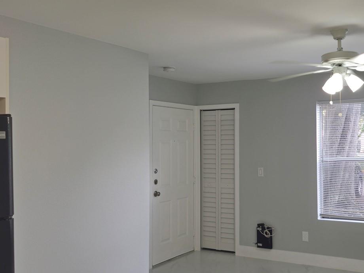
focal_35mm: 40
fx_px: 421
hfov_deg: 46.1
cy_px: 127
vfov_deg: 35.9
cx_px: 241
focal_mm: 5.54
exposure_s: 1/60
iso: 50
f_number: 1.8
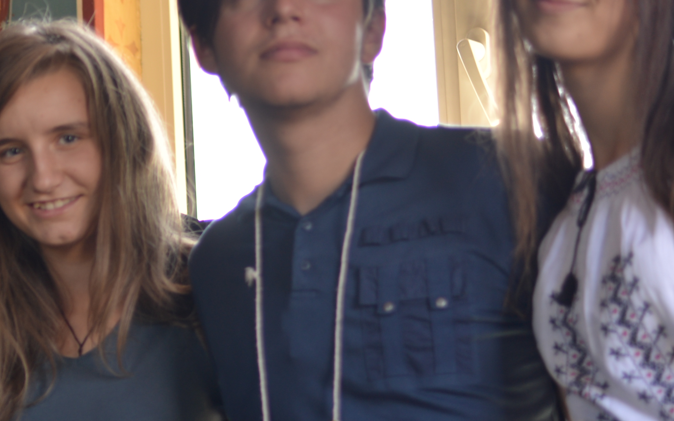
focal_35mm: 158
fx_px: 2902
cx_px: -266
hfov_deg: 12.7
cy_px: 352
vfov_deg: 8.3
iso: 100
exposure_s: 1/100
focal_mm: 50
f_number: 2.2
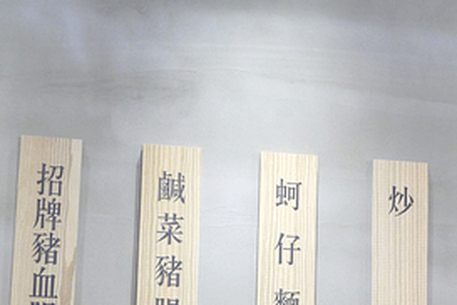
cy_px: 323
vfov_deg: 11.4
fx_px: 1511
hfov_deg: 16.7
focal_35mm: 119
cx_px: 504
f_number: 2.7
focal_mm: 22.7
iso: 1600
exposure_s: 1/100
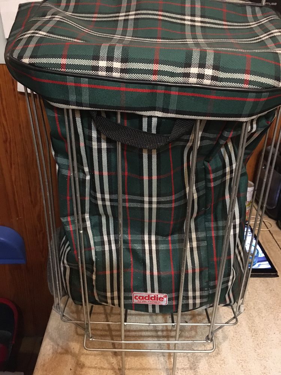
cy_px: 188
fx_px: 314
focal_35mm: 29
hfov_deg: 48.2
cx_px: 140
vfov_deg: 61.7
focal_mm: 4.15
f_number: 2.2
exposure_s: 1/17
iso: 400
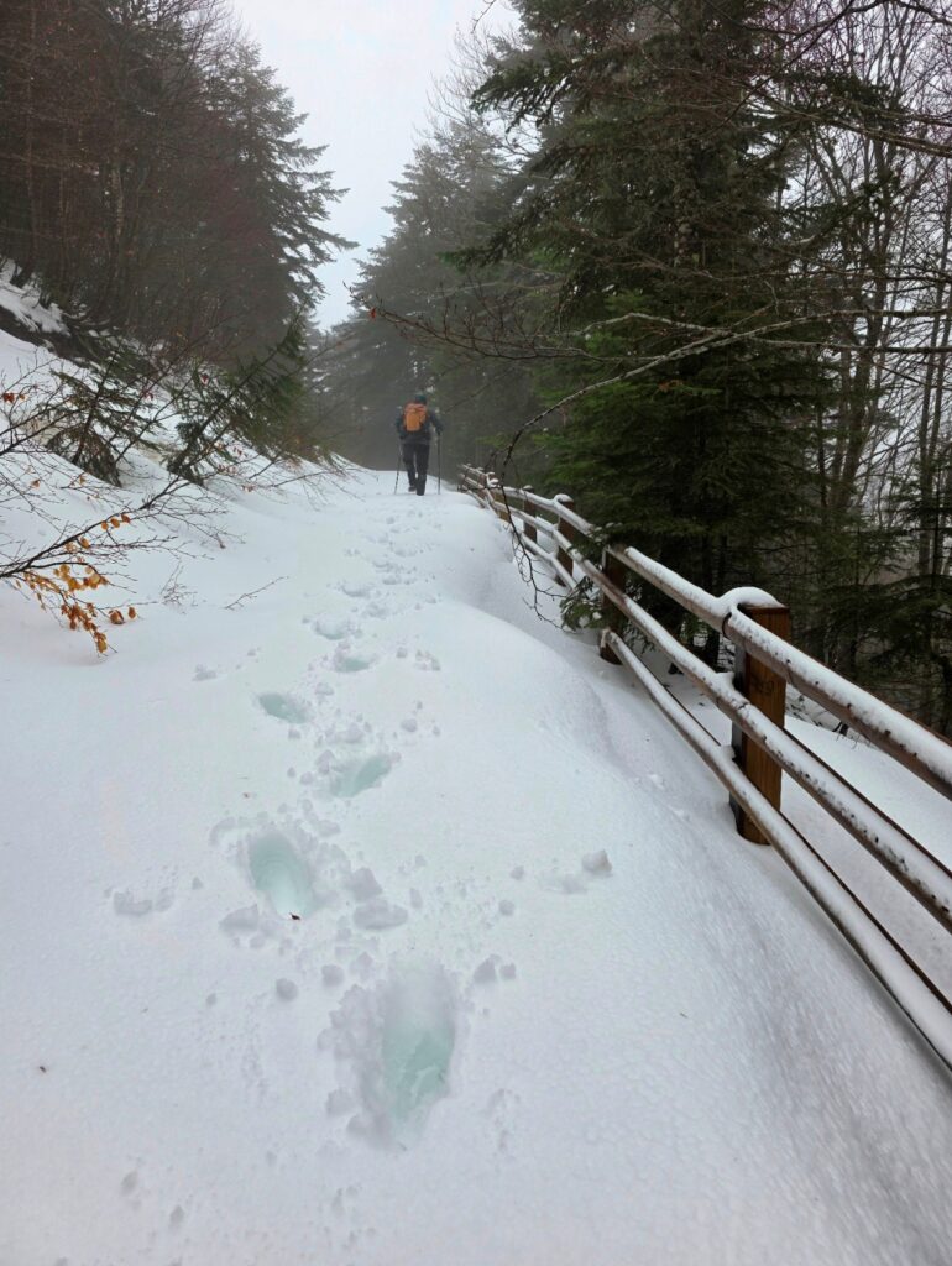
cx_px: 476
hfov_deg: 59.0
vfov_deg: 73.9
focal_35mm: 23
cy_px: 633
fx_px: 842
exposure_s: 1/180
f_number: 1.7
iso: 25
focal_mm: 6.3
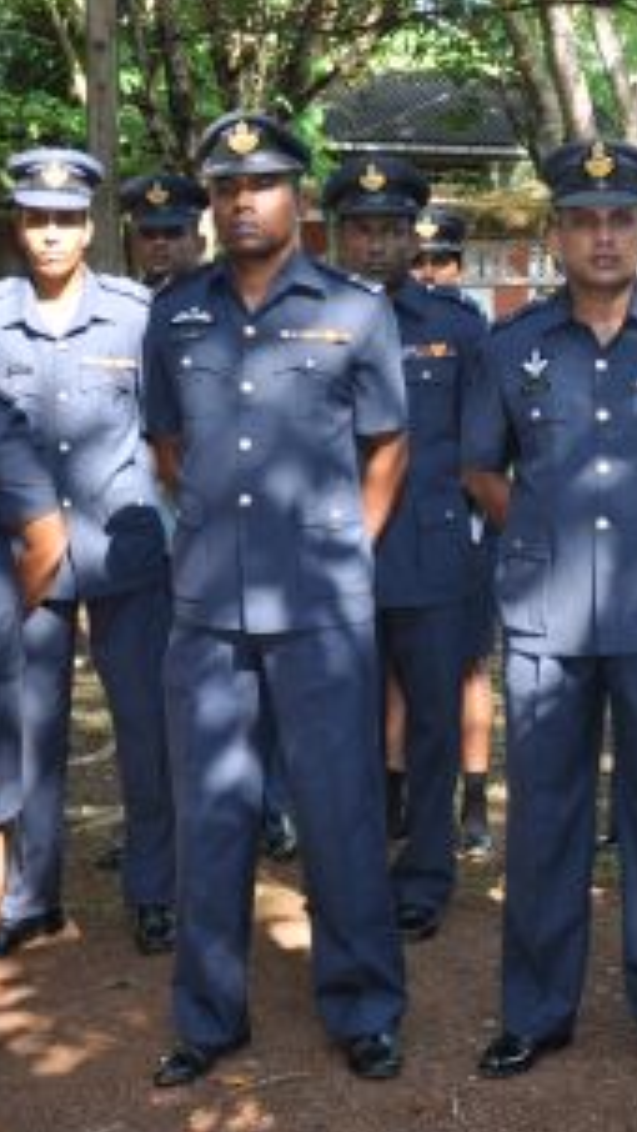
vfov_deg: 27.1
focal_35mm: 78
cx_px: 611
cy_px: 502
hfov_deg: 15.3
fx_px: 2342
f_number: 4
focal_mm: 25
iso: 200
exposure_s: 1/125
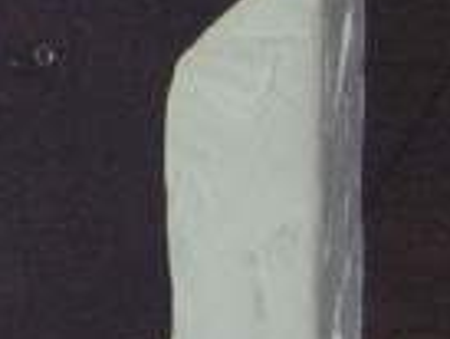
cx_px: -447
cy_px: -142
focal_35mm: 323
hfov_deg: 6.0
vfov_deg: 4.6
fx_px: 4203
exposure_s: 1/60.1
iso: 189
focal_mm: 9.6
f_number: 3.8
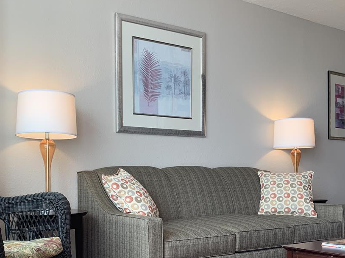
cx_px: 161
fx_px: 458
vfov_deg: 31.2
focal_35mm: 46
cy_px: 178
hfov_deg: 41.2
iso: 50
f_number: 1.8
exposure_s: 1/121
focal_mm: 4.25
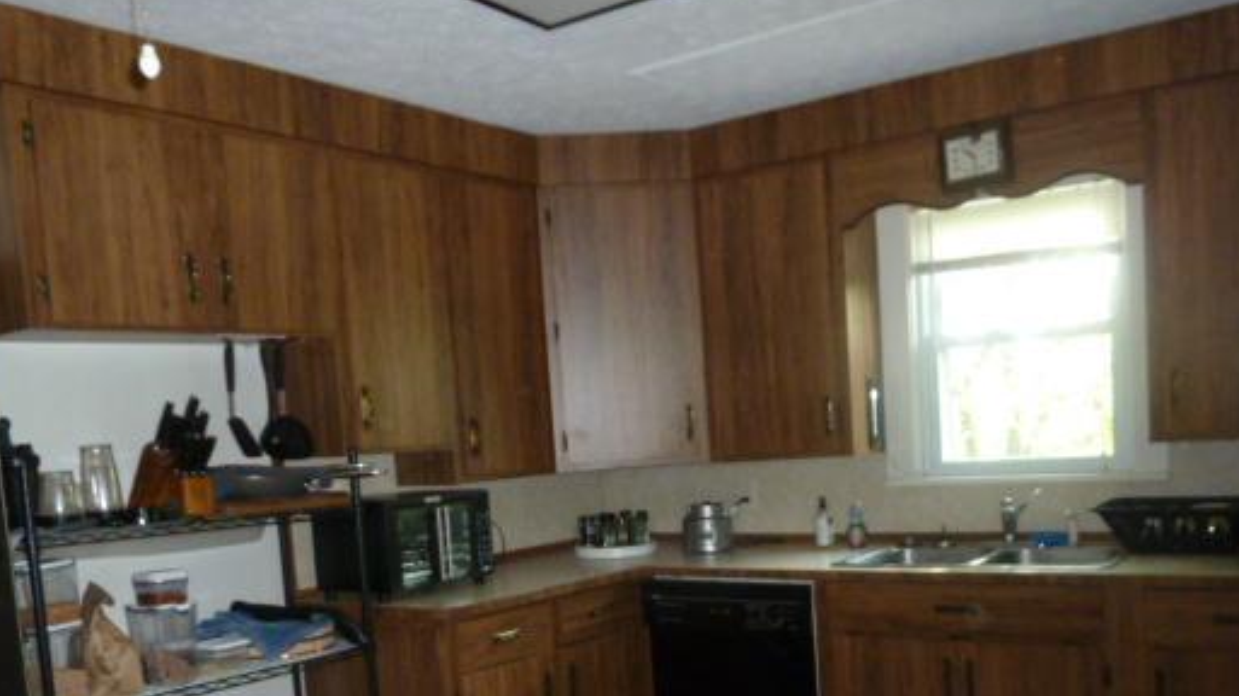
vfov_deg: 33.7
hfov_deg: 58.0
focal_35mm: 34
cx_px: 671
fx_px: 1116
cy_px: 546
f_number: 3.3
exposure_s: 1/60
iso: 400
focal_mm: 4.1
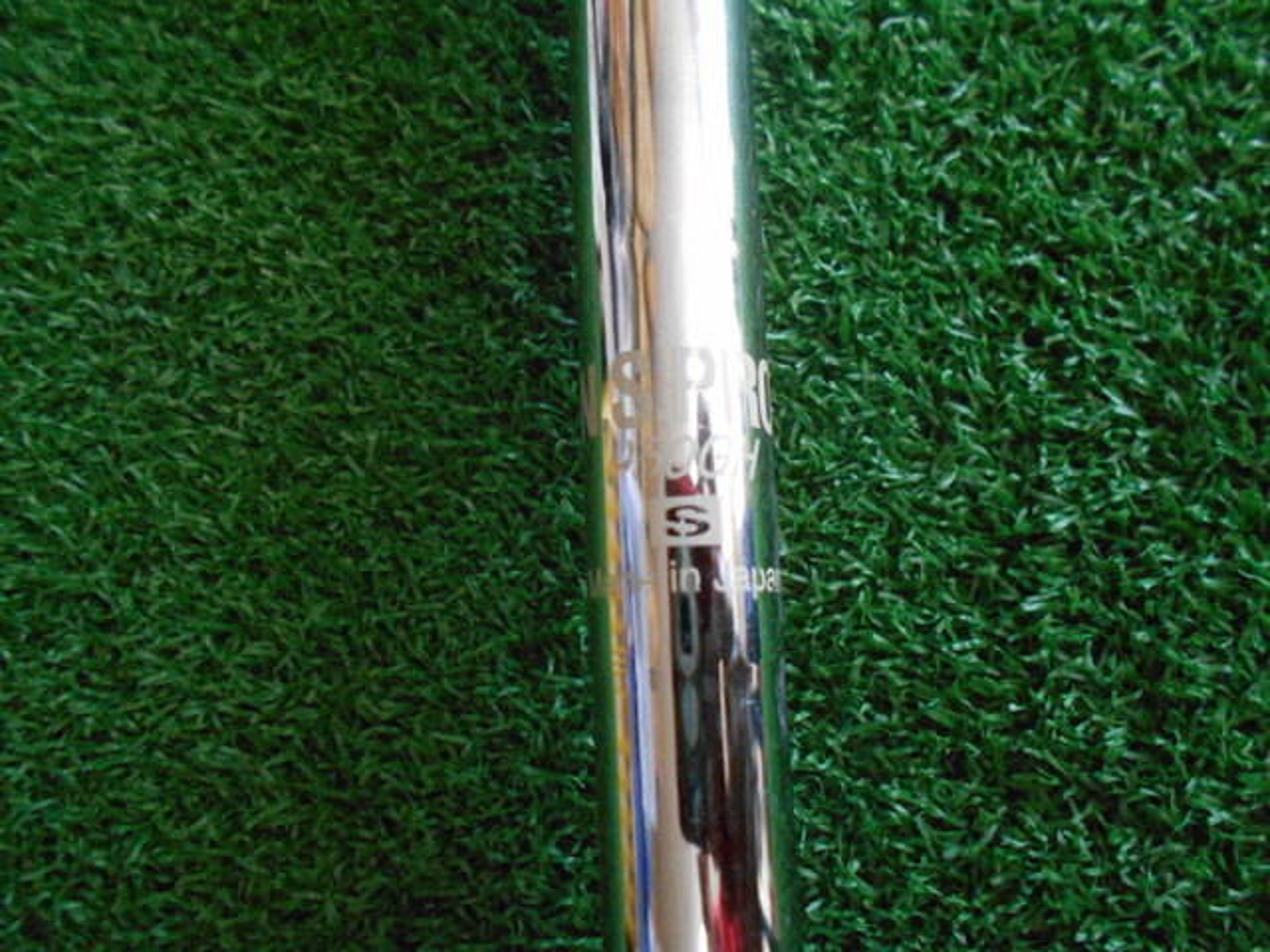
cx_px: 635
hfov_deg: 67.3
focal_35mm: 26
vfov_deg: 53.1
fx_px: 954
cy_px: 476
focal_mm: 4.6
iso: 800
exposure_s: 1/125
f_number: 3.2
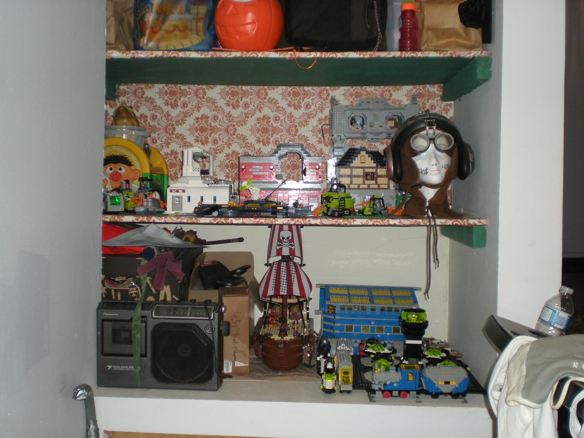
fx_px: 742
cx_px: 292
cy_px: 219
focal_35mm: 44
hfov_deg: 42.9
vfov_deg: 32.9
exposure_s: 1/60
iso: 136
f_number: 3.5
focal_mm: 7.4
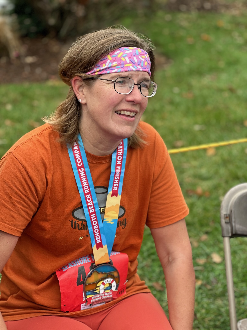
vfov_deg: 25.3
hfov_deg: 19.1
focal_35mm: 77
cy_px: 165
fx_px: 733
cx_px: 124
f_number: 2.8
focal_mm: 9
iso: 25
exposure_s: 1/121
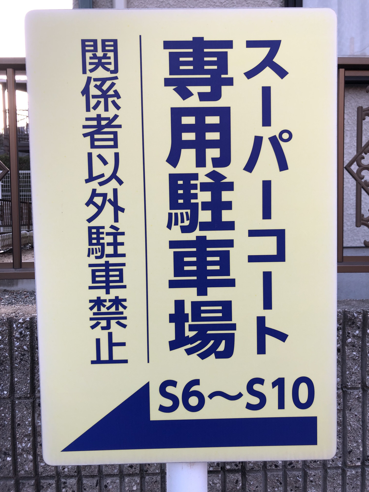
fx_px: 398
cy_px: 246
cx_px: 184
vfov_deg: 63.4
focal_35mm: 28
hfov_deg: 49.7
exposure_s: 1/140
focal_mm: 4
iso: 20
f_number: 1.8
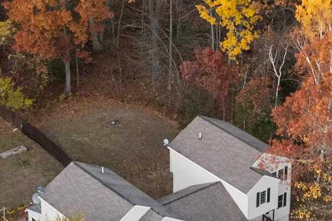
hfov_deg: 16.0
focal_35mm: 128
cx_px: 180
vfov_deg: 10.6
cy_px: -8
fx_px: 1180
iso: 200
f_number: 2.8
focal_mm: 8.38
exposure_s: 1/15
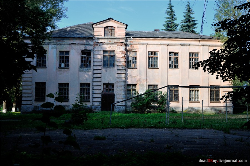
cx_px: 125
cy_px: 83
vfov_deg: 28.0
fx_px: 333
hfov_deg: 41.2
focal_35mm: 48
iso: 320
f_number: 6.3
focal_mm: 32
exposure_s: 1/500
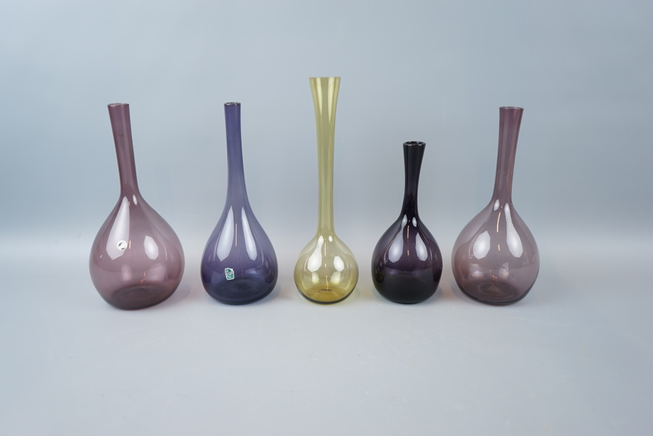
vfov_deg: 45.0
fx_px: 526
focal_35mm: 29
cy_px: 218
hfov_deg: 63.7
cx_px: 326
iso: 125
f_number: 4
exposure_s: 1/60
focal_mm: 29
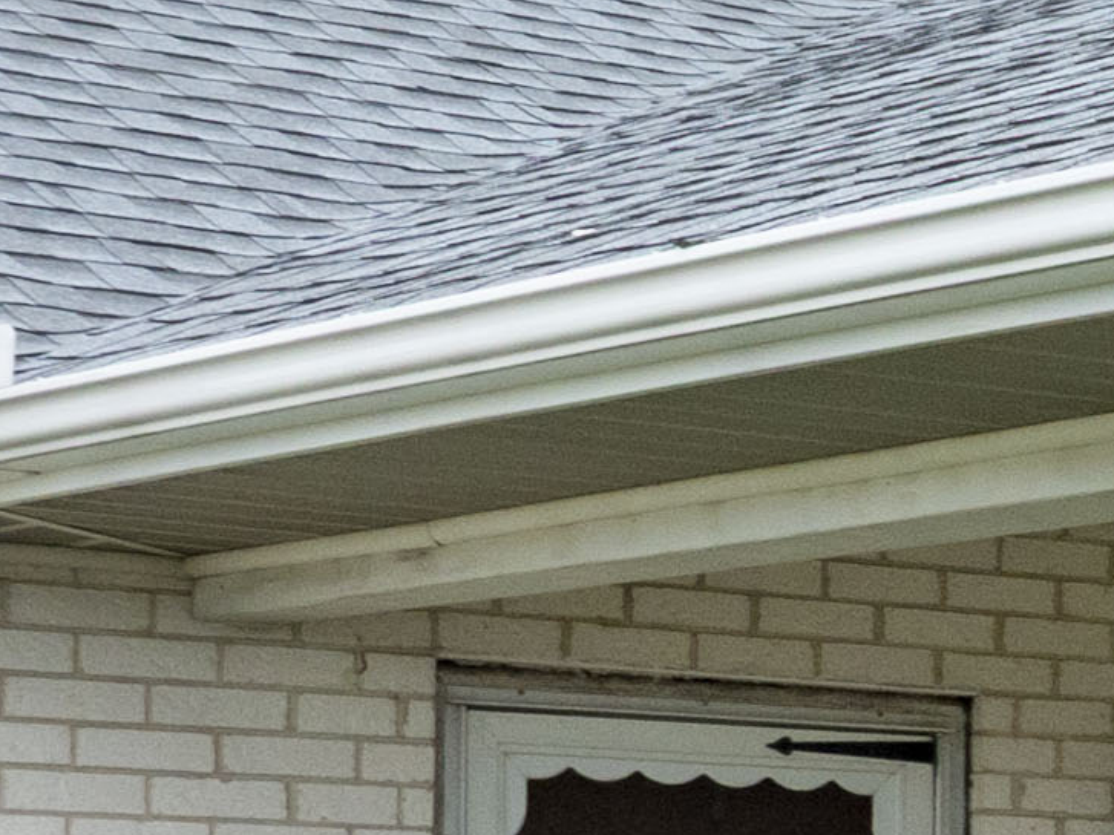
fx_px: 5599
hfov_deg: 9.4
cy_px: 1085
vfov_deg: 8.4
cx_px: 3154
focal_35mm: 174
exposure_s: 1/100
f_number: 7.1
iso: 100
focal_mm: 12.29
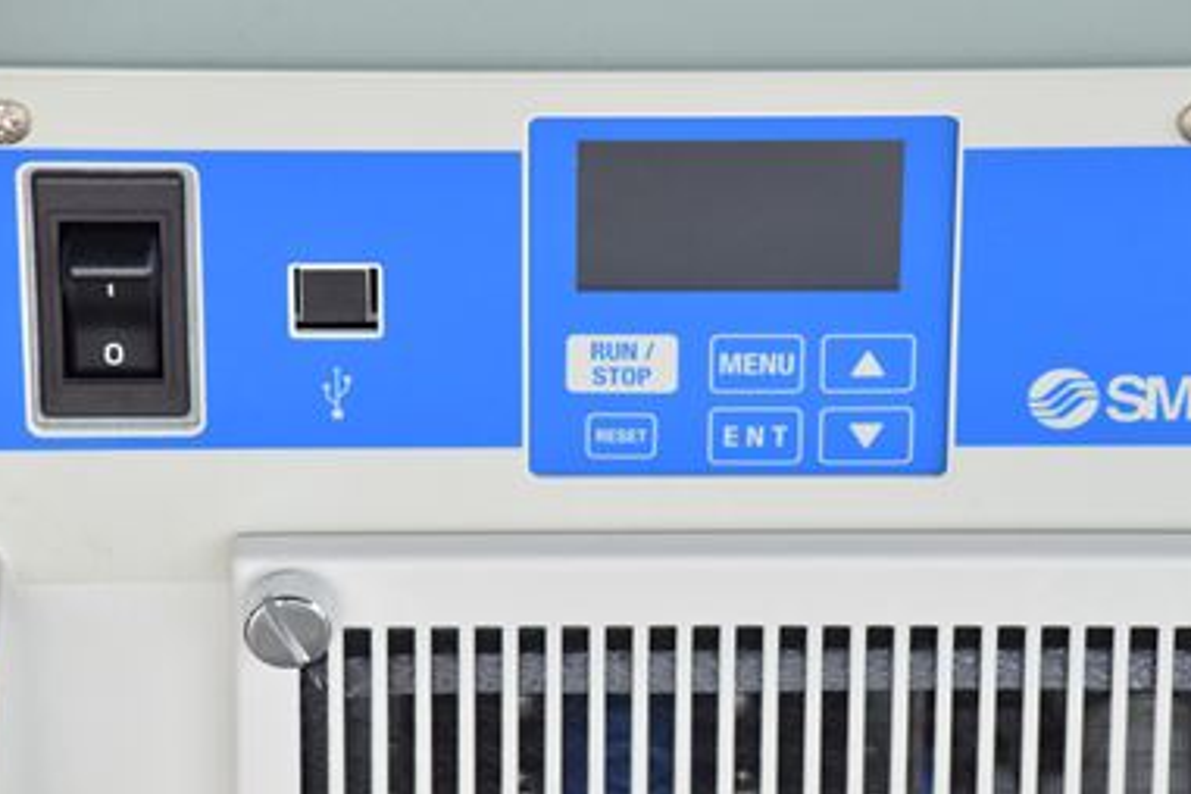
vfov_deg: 7.0
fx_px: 6517
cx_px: 644
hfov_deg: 10.4
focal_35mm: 197
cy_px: 394
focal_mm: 100
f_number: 6.3
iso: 1250
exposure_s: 1/500
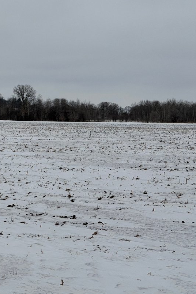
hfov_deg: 14.1
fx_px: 768
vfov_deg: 21.6
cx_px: -44
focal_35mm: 94
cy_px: 101
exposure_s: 1/9901
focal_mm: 6.76
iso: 64
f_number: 1.78
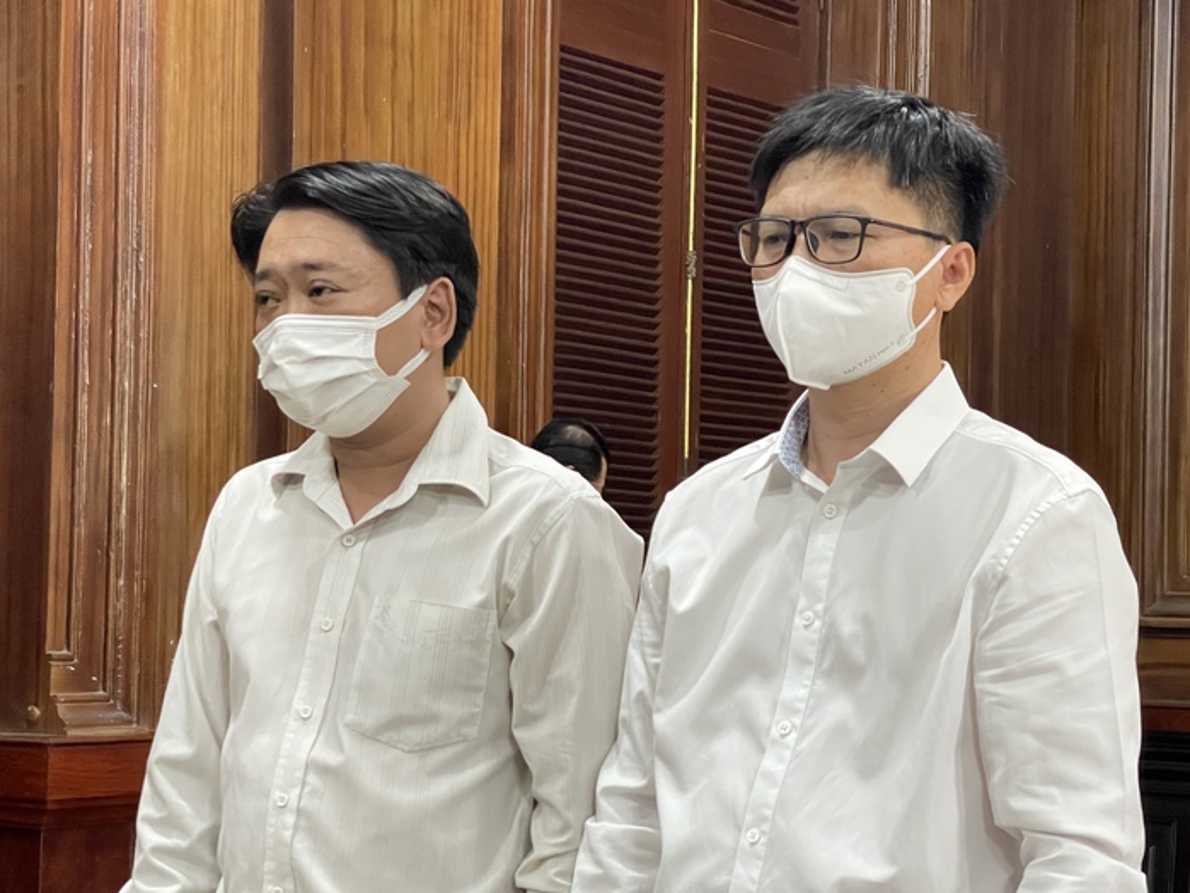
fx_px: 2201
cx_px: 595
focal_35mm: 64
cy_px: 446
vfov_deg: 22.9
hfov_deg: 30.3
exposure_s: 1/50
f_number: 2.2
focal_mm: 7.5
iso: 640
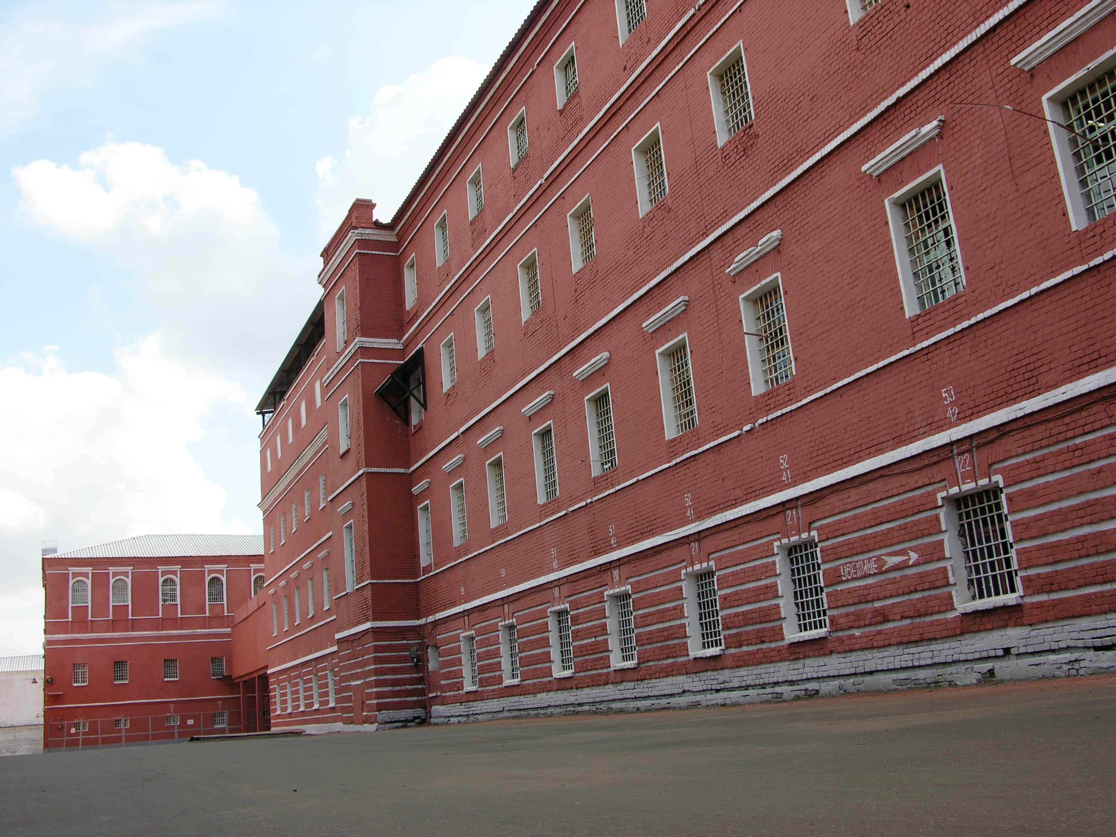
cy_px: 418
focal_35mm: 35
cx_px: 558
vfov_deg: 40.7
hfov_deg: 52.6
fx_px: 1128
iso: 50
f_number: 5
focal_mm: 8.9
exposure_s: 1/186
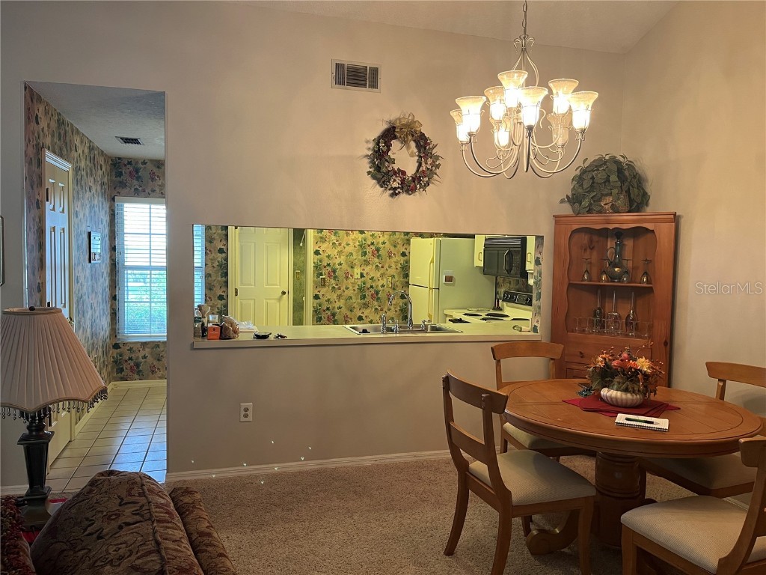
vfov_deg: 53.1
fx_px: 575
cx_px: 383
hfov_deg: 67.3
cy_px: 288
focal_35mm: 26
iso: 160
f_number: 1.6
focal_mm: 5.1
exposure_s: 1/60
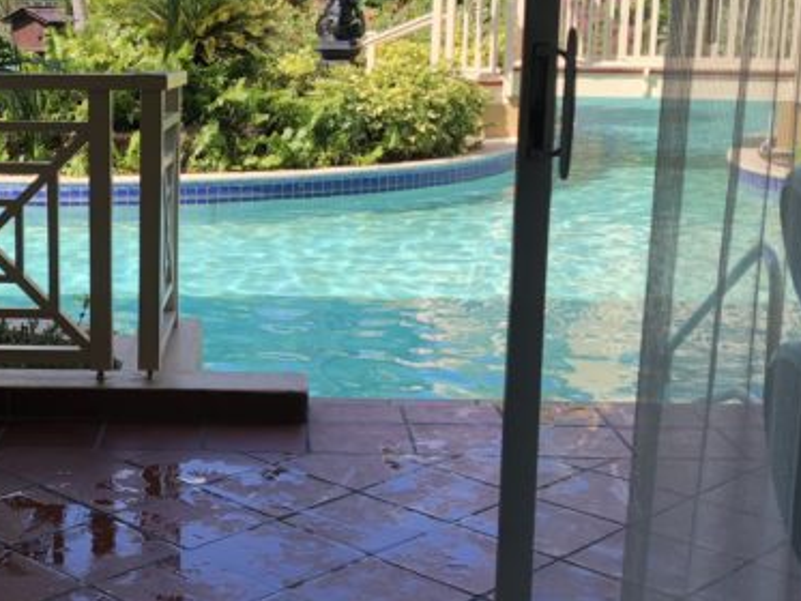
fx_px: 1389
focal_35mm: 60
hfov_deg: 31.5
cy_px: 285
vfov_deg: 24.4
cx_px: 176
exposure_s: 1/457
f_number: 1.8
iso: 20
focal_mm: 3.99
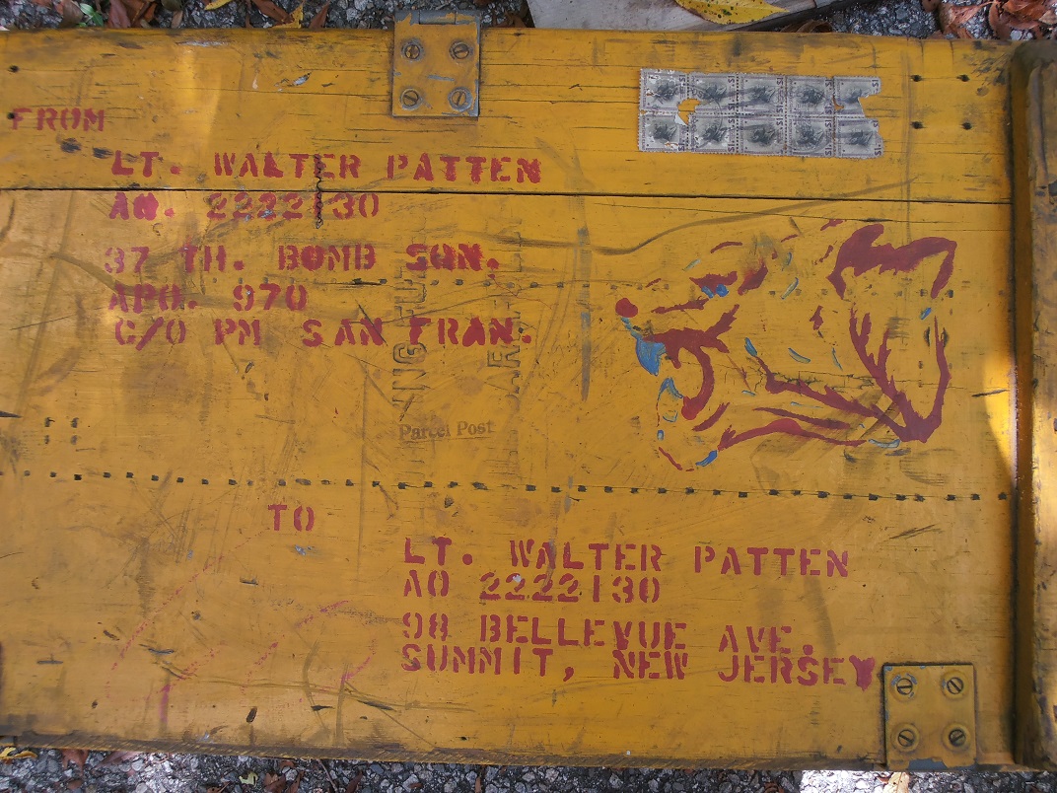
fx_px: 1008
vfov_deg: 42.9
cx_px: 528
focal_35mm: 33
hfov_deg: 55.4
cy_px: 396
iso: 80
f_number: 3.6
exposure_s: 1/60
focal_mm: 5.93
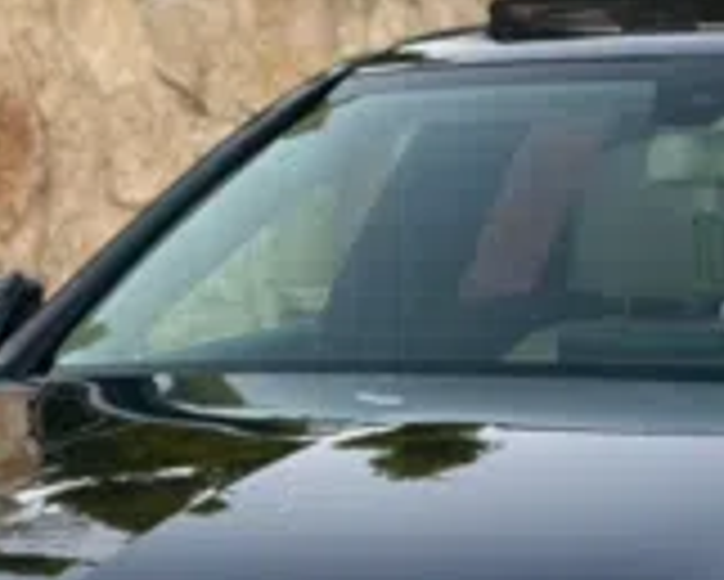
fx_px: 3988
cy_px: 315
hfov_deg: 10.4
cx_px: 513
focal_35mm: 186
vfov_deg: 8.3
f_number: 1.78
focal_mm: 6.86
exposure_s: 1/93
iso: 125
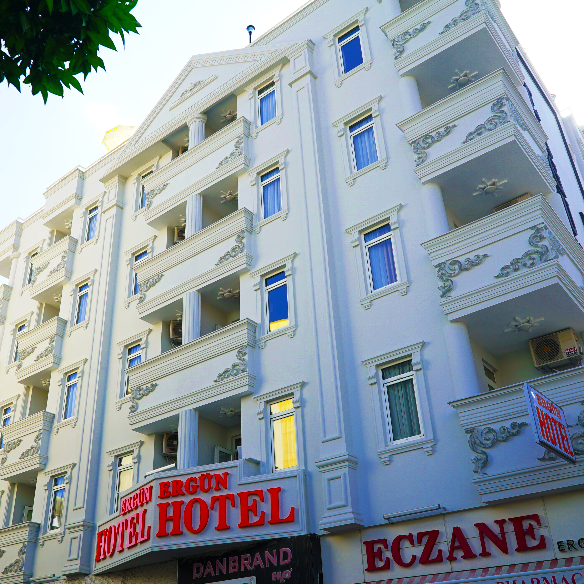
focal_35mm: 36
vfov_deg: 46.0
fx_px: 687
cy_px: 294
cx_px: 239
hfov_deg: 45.8
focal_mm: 28
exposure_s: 1/125
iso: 100
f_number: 7.1
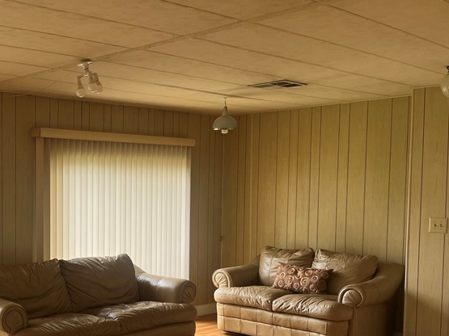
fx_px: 622
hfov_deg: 37.1
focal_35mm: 48
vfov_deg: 30.1
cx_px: 44
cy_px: 222
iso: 50
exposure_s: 1/121
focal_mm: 5.1
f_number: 1.6
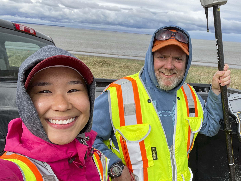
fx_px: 230
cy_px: 100
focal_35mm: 33
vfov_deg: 42.9
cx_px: 165
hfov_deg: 54.0
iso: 25
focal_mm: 2.71
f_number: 2.2
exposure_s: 1/850
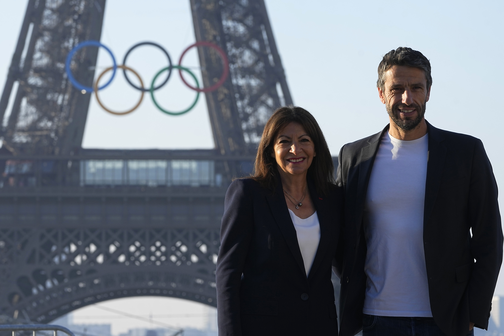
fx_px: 2240
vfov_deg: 8.6
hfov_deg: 12.8
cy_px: 168
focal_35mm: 160
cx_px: 252
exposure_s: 1/250
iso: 320
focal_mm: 160
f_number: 11
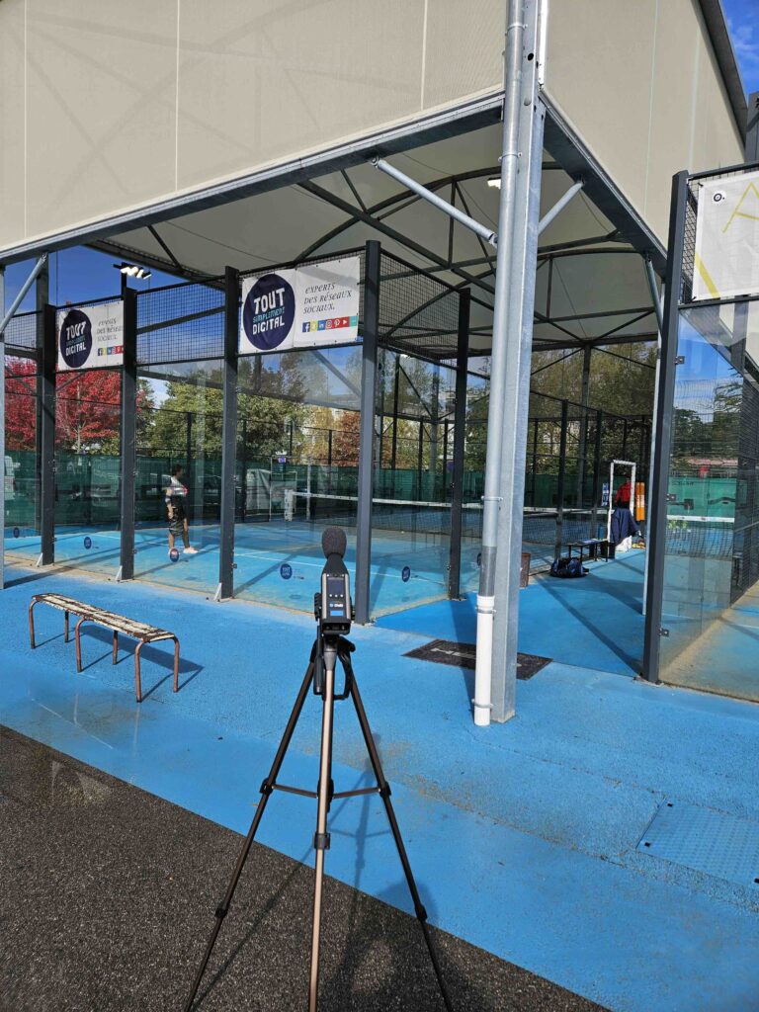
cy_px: 506
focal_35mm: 23
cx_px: 380
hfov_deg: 58.9
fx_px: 672
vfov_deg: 73.9
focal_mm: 5.4
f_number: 1.8
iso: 25
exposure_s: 1/1372
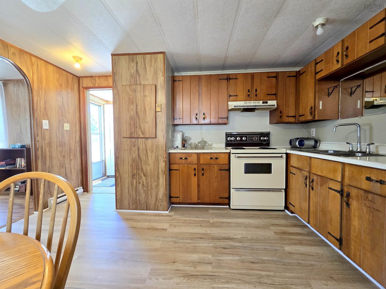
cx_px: 193
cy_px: 144
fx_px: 145
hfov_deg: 106.2
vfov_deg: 89.9
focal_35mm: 13
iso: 200
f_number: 2.2
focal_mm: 2.2
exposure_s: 1/60
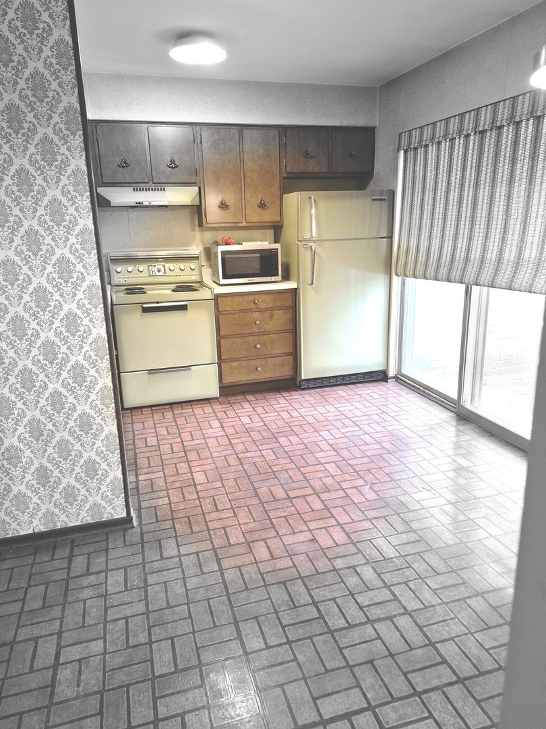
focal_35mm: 23
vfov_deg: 73.9
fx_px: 484
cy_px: 364
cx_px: 273
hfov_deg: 58.9
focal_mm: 5.4
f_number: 1.8
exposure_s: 1/120
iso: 400
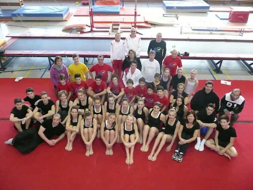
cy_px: 95
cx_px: 126
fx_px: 205
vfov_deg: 49.7
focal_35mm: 28
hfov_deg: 63.4
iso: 500
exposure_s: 1/30
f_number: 3.3
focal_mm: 4.6
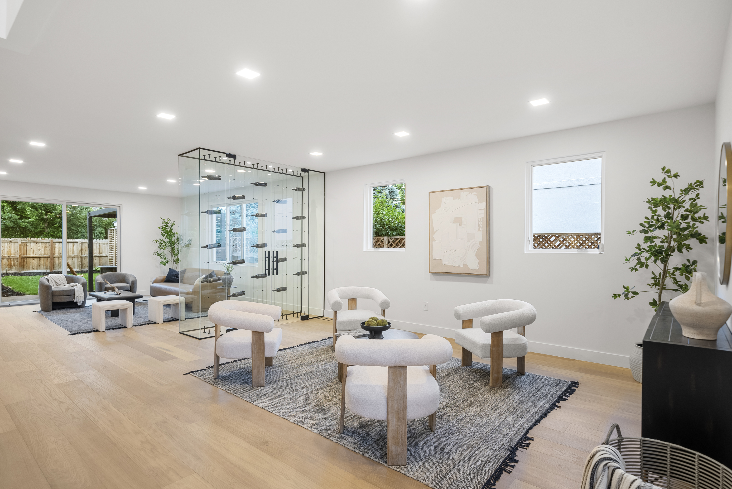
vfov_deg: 67.5
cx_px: 366
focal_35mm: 18
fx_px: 366
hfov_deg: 90.0
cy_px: 244
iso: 200
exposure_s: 1/1.67
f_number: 6.3
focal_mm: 18
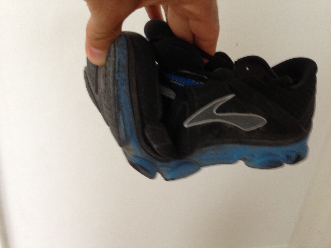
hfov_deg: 55.4
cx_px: 166
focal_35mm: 33
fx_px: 316
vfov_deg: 42.9
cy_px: 124
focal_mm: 4.13
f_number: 2.4
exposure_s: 1/20
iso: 250
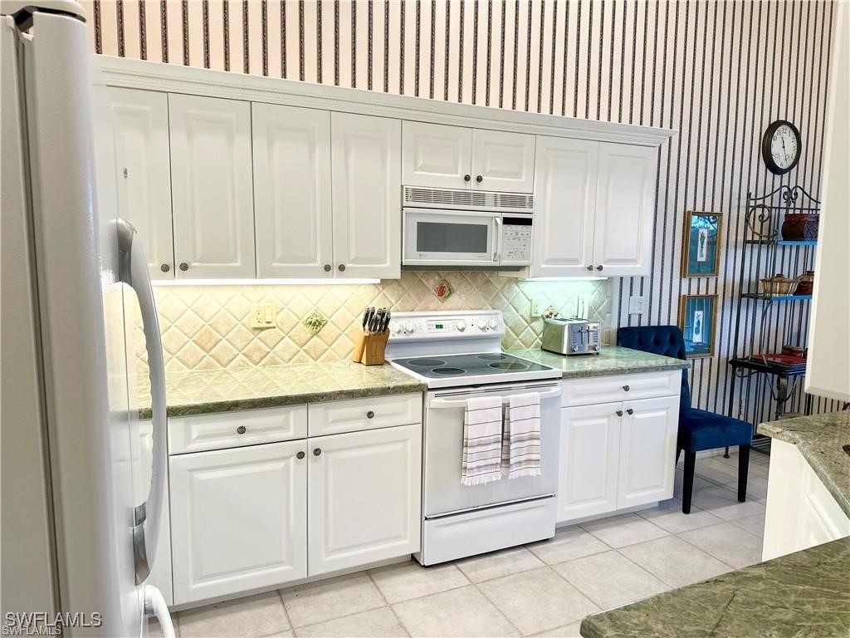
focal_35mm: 24
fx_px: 589
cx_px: 425
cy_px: 319
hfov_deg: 71.6
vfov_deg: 56.8
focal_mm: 6.86
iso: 160
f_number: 1.78
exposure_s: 1/120
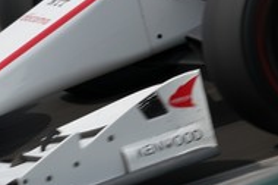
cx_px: 281
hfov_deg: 1.2
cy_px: -103
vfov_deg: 0.8
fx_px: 13352
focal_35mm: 1732
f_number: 16
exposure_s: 1/125
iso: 100
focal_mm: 456
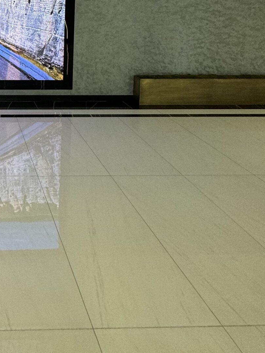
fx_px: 337
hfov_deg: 36.5
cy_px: 7
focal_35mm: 33
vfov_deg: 46.9
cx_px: -25
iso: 125
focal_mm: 2.22
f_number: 2.2
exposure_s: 1/102
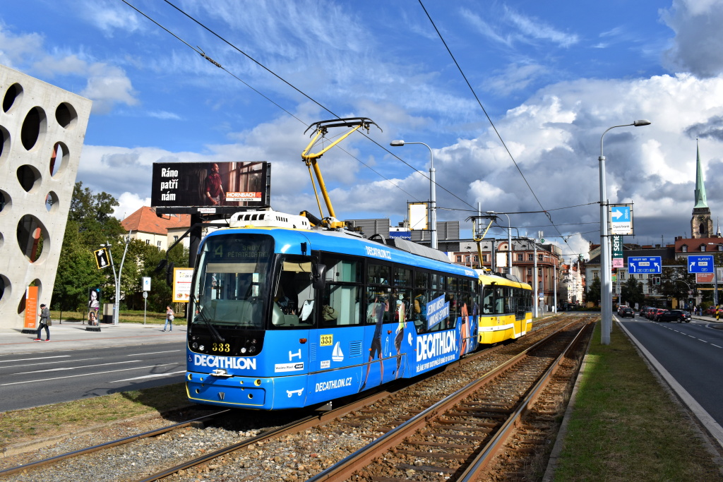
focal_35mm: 30
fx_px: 603
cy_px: 241
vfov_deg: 43.6
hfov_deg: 61.9
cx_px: 362
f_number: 10
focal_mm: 20
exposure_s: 1/400
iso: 200
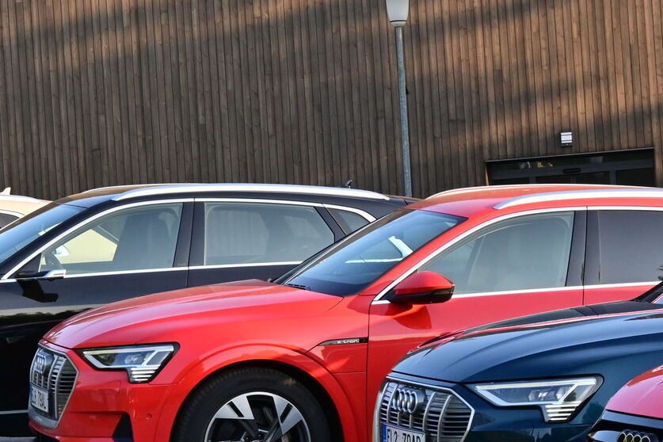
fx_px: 3167
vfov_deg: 8.0
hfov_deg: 11.9
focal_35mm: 172
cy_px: 418
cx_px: 76
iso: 500
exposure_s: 1/320
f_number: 9
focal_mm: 50
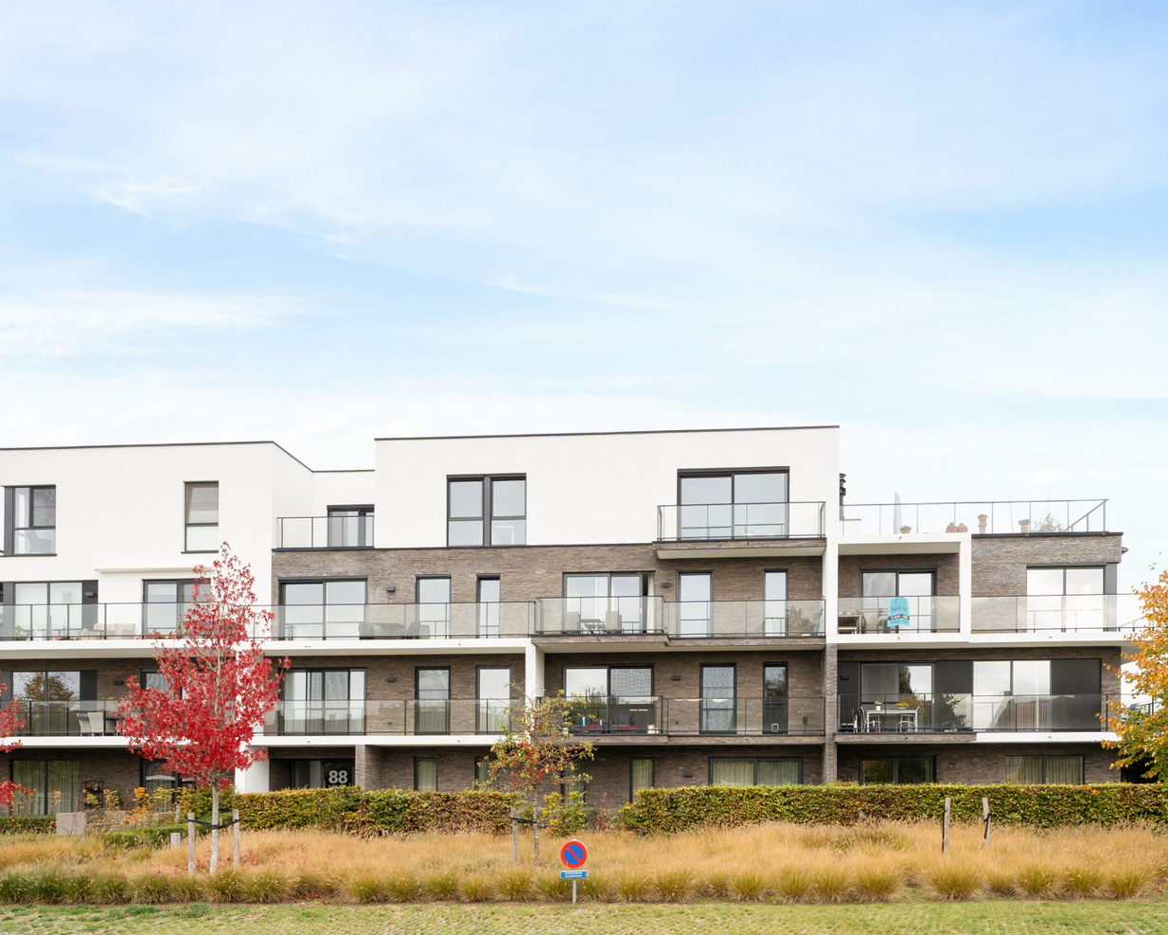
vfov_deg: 58.7
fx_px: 795
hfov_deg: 72.2
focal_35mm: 23
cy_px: 661
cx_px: 667
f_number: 10
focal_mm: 14
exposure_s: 1/160
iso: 250
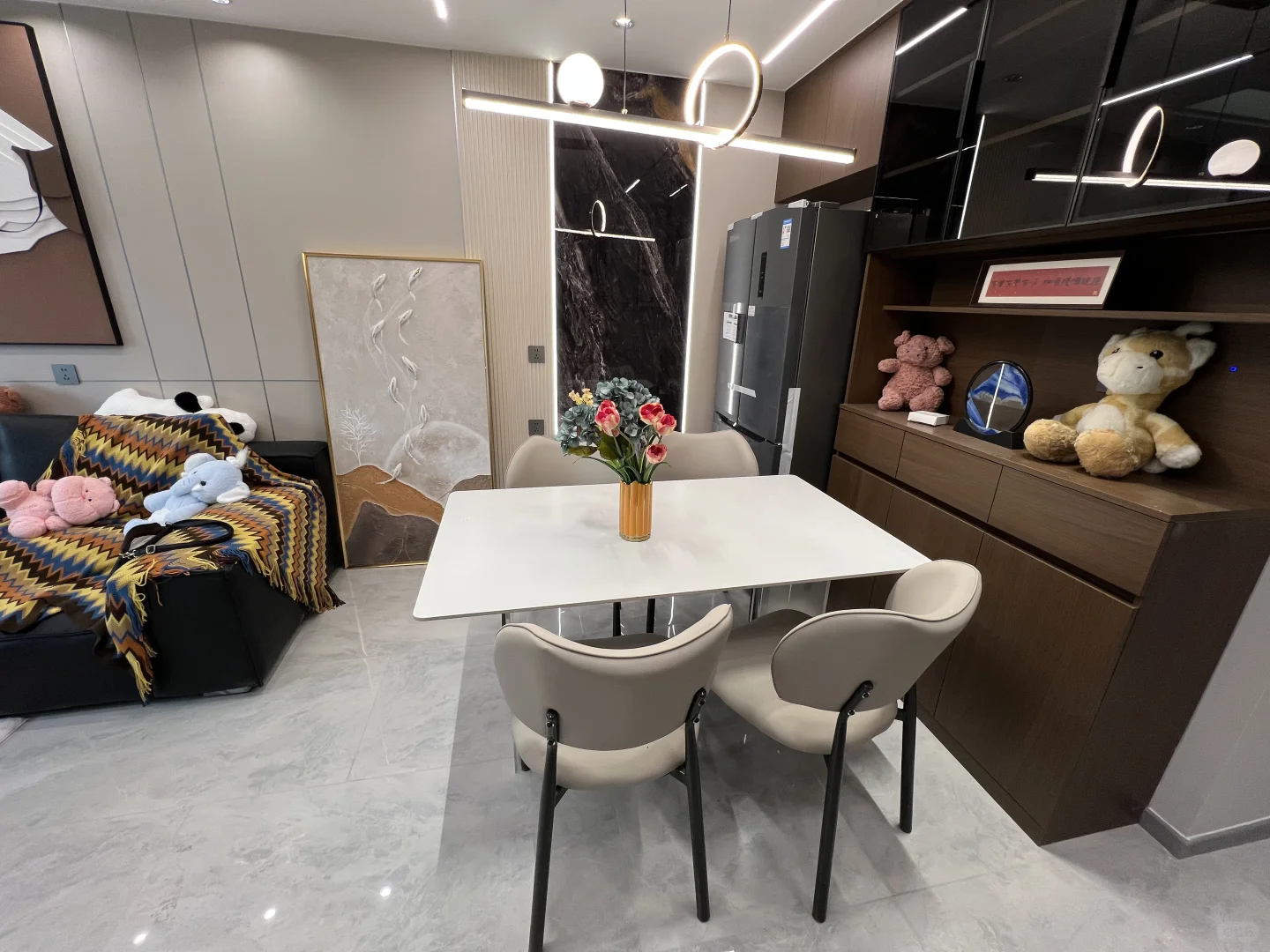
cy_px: 476
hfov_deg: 106.2
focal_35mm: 13
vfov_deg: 89.9
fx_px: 477
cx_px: 635
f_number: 1.8
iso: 64
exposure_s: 1/100
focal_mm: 1.57
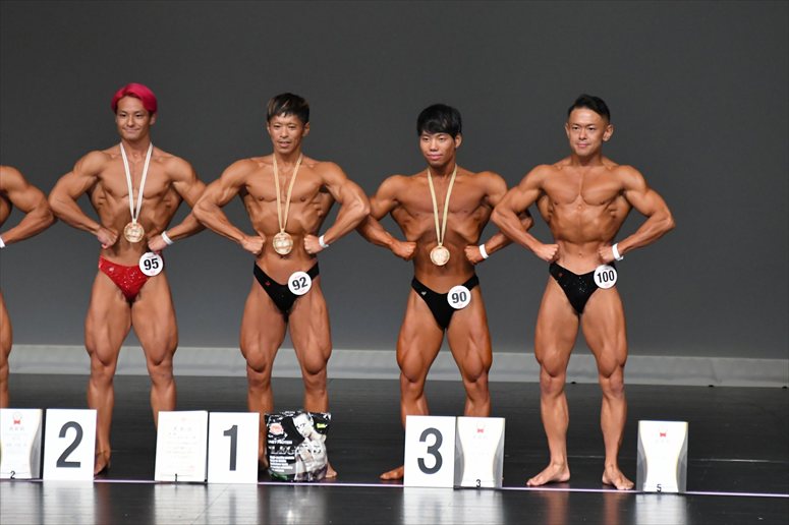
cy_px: 262
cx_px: 394
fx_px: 7558
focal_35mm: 345
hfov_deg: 6.0
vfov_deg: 4.0
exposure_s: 1/400
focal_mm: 230
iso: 5000
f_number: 5.6
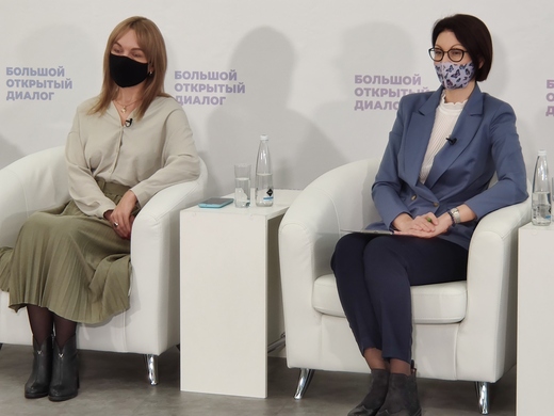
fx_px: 2049
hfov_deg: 15.4
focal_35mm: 128
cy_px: 208
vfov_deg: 11.6
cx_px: 277
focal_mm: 6.22
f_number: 2.2
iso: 213
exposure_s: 1/50
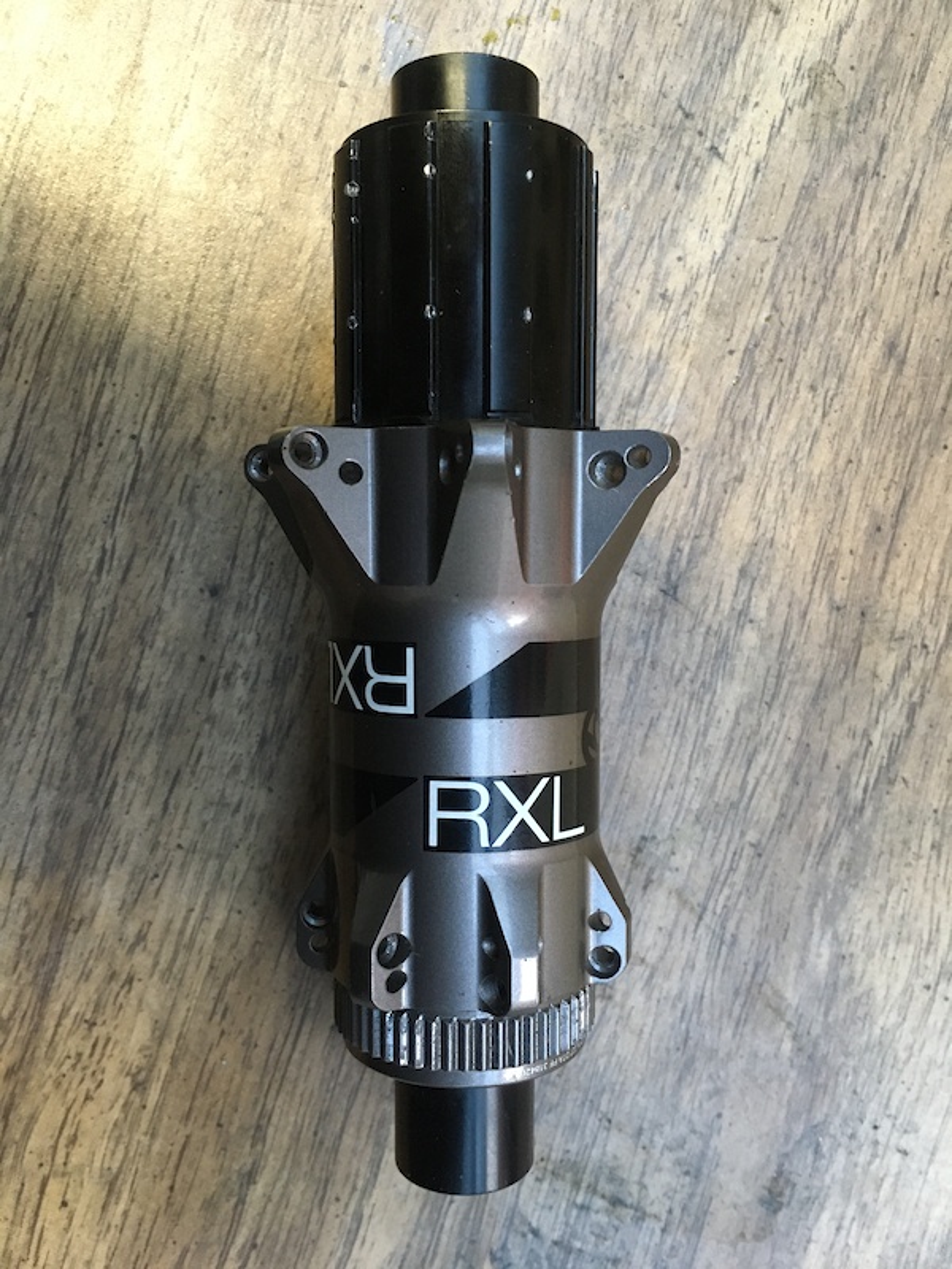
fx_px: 1063
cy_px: 634
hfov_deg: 48.2
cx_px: 476
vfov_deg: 61.7
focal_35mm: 29
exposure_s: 1/30
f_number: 2.2
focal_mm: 4.15
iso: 200
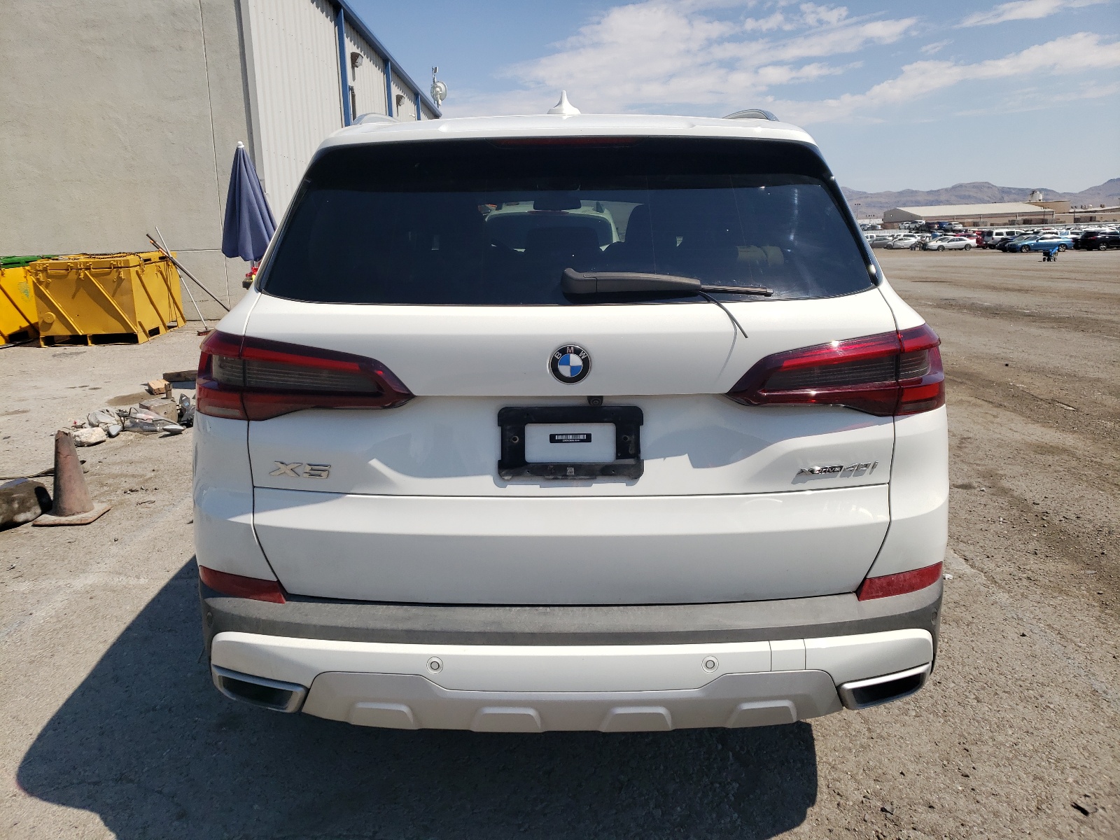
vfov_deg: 53.1
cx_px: 560
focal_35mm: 26
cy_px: 420
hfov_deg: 67.3
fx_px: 841
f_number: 1.5
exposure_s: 1/5000
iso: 50
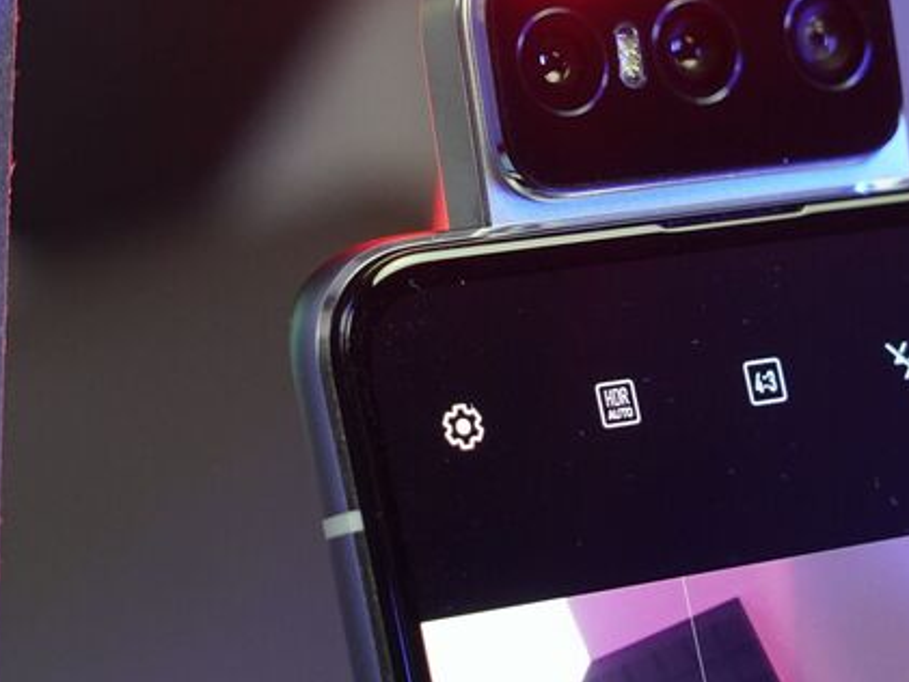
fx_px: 2285
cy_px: 209
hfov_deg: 22.2
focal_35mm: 87
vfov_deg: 16.9
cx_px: 721
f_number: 6.3
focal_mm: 46
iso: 2500
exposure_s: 1/200
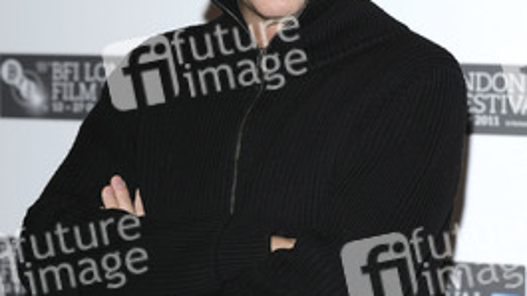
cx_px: 264
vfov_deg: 6.4
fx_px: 2655
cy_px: 163
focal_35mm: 190
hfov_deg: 11.3
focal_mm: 80
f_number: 4.5
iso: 640
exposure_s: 1/200
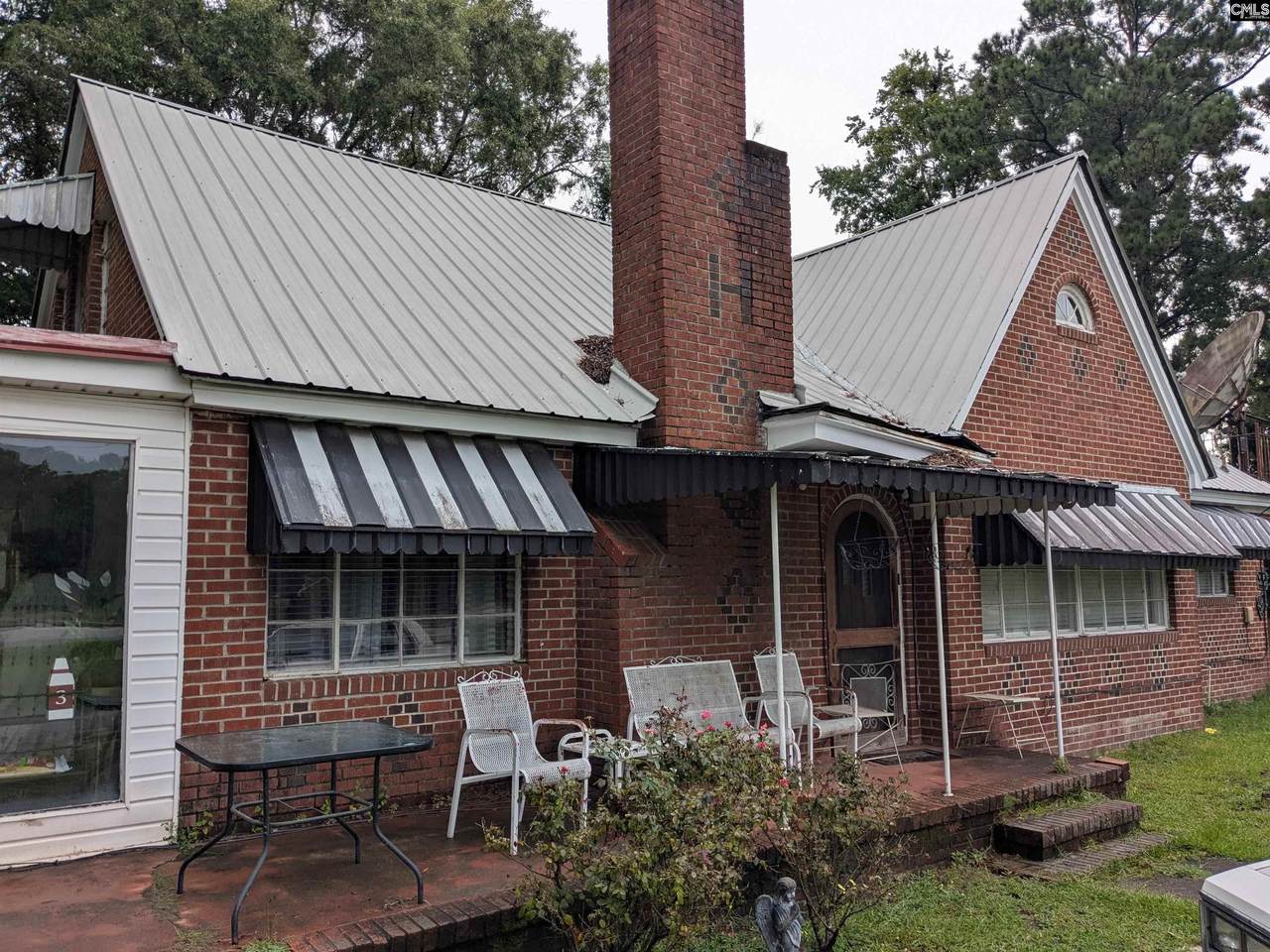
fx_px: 991
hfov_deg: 65.3
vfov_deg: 51.4
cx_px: 635
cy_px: 476
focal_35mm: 27
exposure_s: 1/615
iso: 40
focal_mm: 4.38
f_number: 1.73
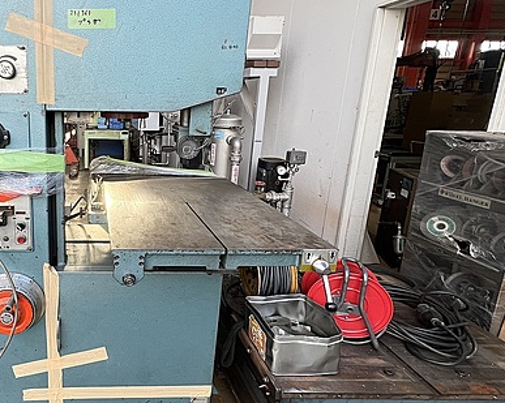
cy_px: 171
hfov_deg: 70.1
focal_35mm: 21
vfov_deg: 65.1
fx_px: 314
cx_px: 102
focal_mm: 1.57
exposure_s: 1/99
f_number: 1.8
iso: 64
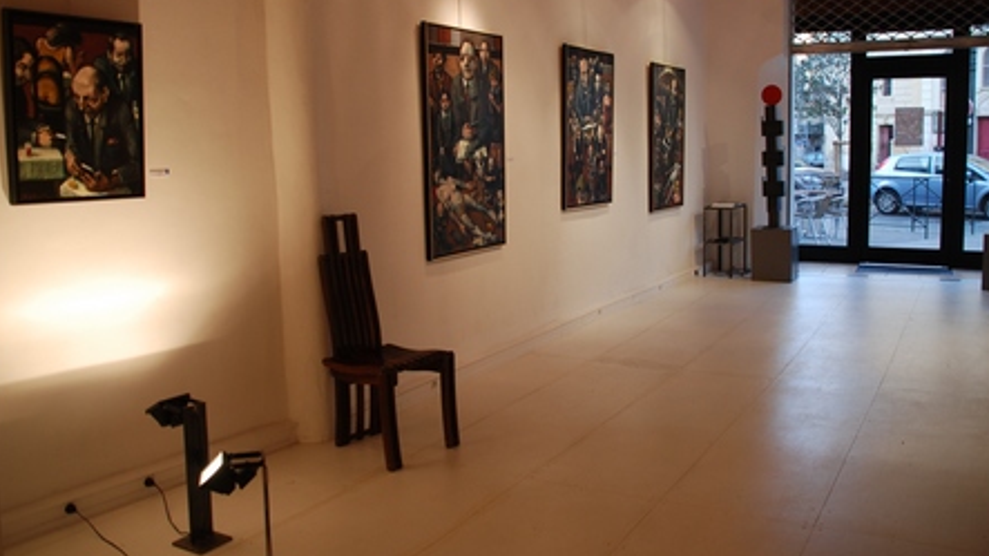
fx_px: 839
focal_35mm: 32
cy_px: 234
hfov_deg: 61.0
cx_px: 500
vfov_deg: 36.6
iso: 200
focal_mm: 18
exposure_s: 1/40
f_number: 3.5
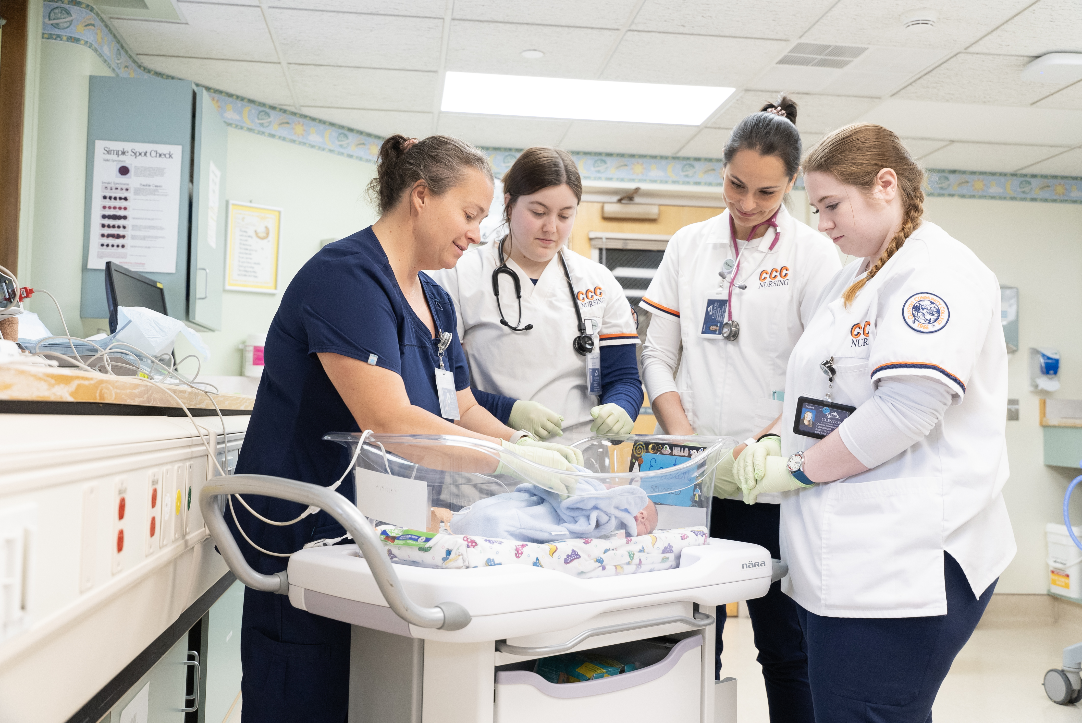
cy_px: 362
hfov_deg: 53.1
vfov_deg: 36.9
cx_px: 541
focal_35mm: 36
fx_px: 1083
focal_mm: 36
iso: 1000
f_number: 4
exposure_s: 1/125
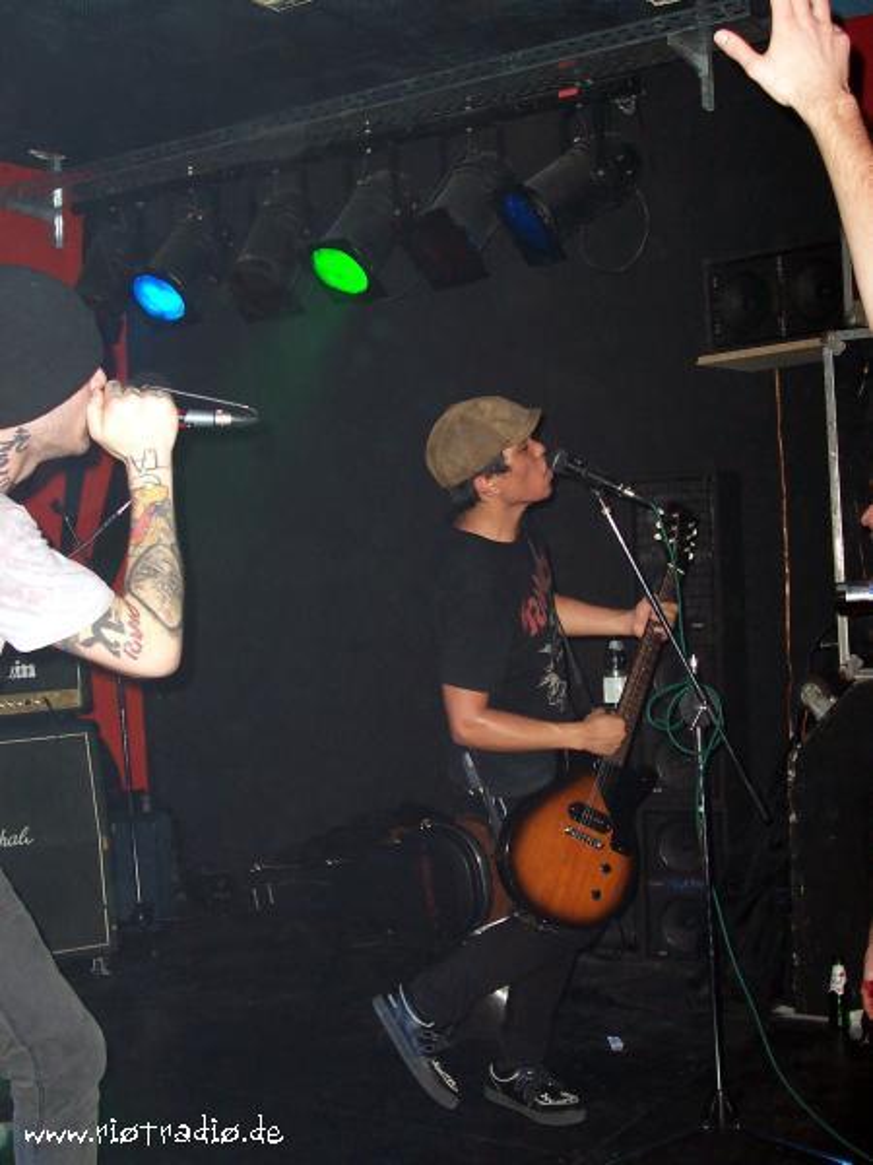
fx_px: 1547
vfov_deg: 41.2
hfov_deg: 31.5
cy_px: 582
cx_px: 436
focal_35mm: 46
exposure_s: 1/60
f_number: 3
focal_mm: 7
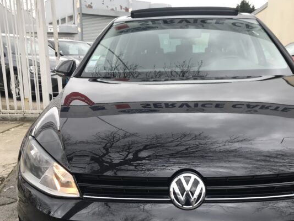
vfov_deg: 33.8
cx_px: 176
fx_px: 357
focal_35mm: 42
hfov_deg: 44.6
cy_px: 160
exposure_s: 1/170
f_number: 1.8
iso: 20
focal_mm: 3.99
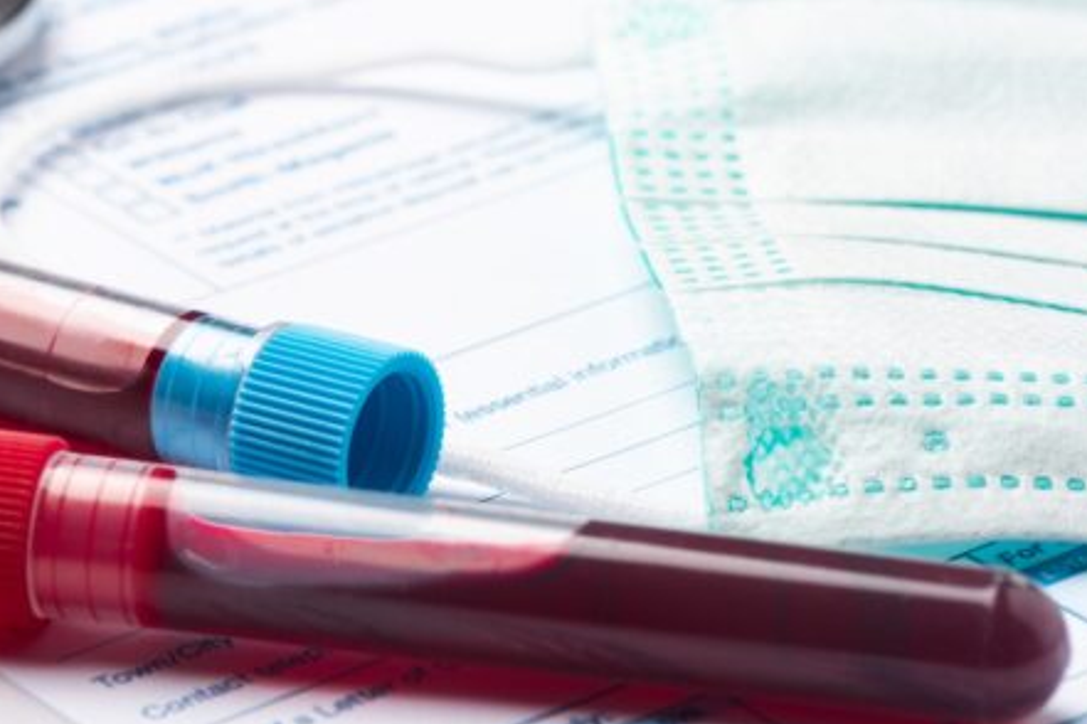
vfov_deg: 7.5
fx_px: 5525
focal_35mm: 183
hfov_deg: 11.2
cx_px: 214
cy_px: 195
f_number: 16
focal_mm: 105
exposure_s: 1/200
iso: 80
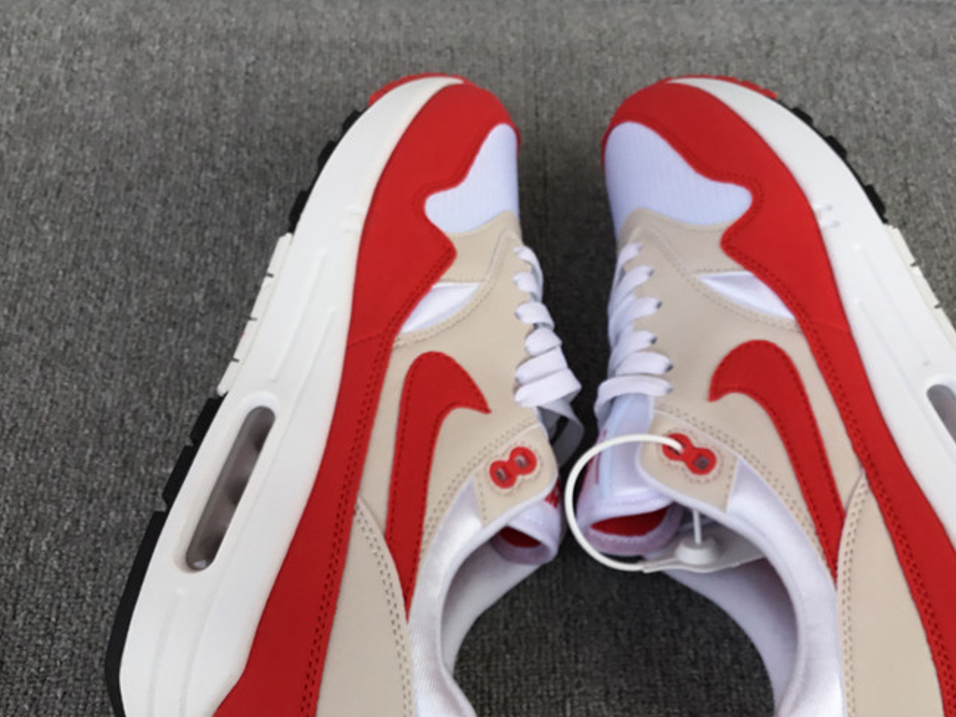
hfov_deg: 43.7
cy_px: 358
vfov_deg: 33.6
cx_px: 546
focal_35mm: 43
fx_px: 1188
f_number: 2.4
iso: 25
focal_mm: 3.3
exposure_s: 1/291
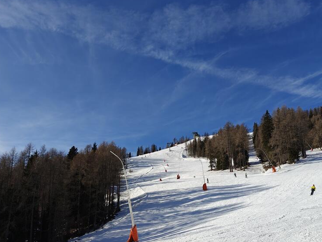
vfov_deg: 43.9
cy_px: 149
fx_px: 298
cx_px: 176
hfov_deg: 56.7
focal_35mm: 32
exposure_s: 1/2972
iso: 50
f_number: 1.6
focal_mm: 6.06
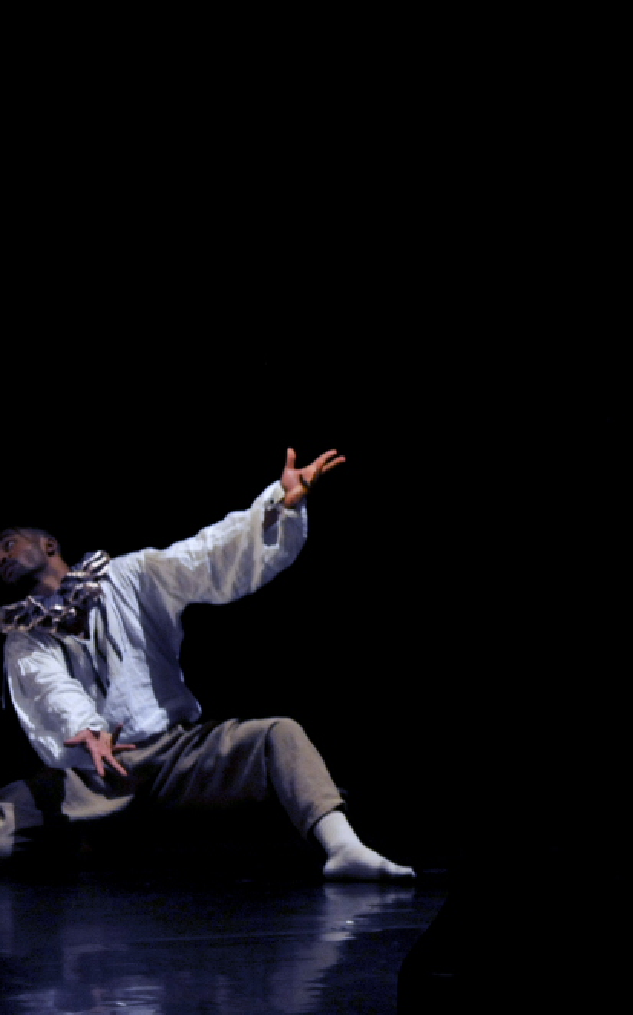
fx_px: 2128
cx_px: 638
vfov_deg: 26.8
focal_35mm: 77
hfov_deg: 16.6
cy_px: 508
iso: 2500
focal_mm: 50
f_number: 2
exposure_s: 1/125
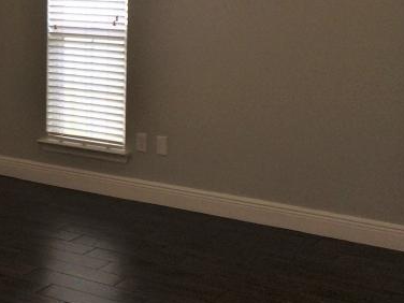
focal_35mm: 79
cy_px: 50
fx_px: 922
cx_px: -20
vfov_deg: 18.5
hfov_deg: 23.4
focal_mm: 4.15
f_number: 2.2
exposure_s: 1/60
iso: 50
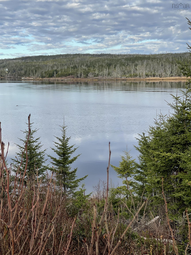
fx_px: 471
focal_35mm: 64
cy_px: 128
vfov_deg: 30.3
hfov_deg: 22.9
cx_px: 96
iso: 20
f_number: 2.2
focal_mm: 7.5
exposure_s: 1/459
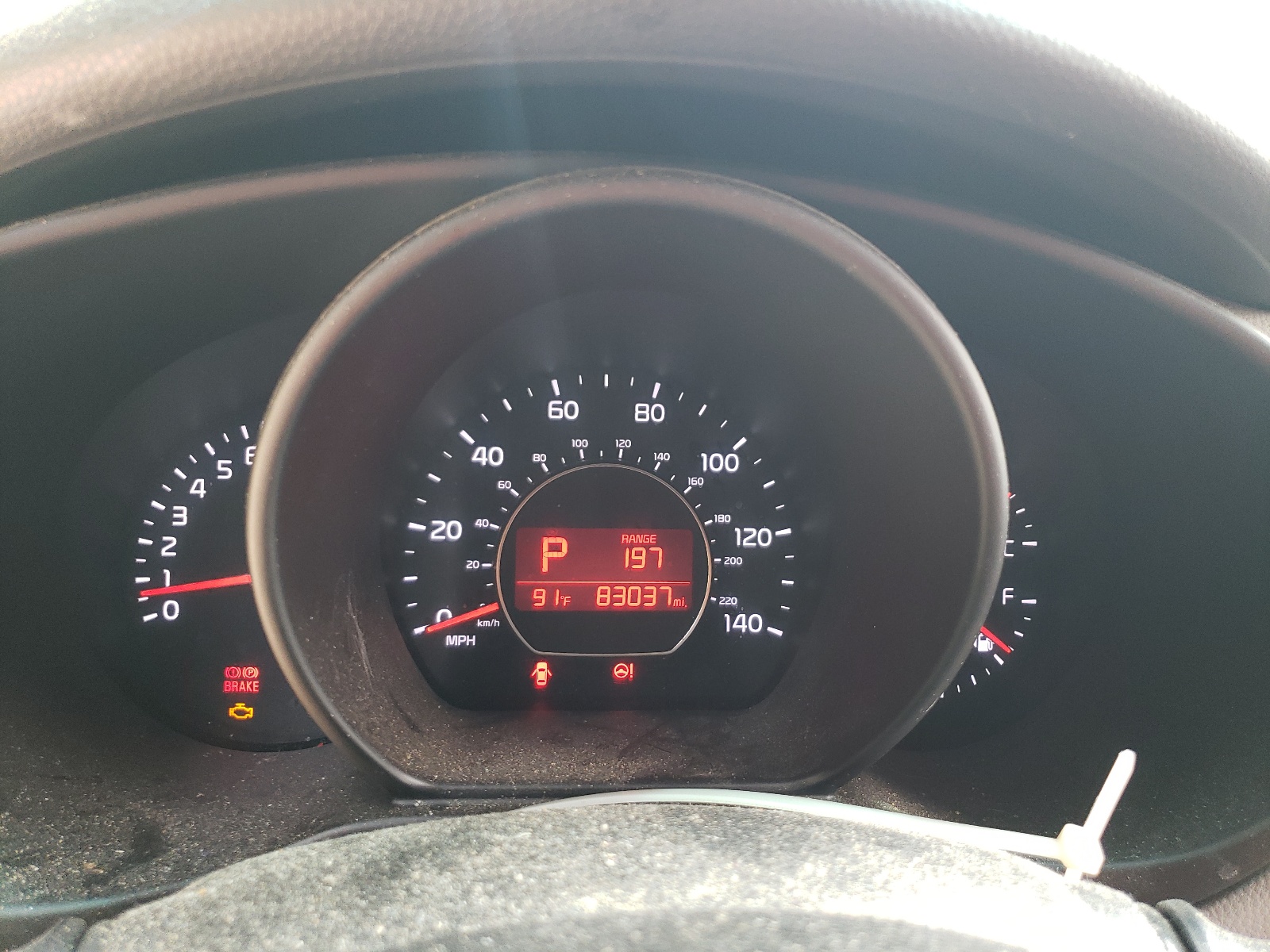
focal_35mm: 26
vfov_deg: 53.1
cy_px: 476
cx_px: 635
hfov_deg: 67.3
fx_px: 954
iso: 103
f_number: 1.5
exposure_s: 1/60.2
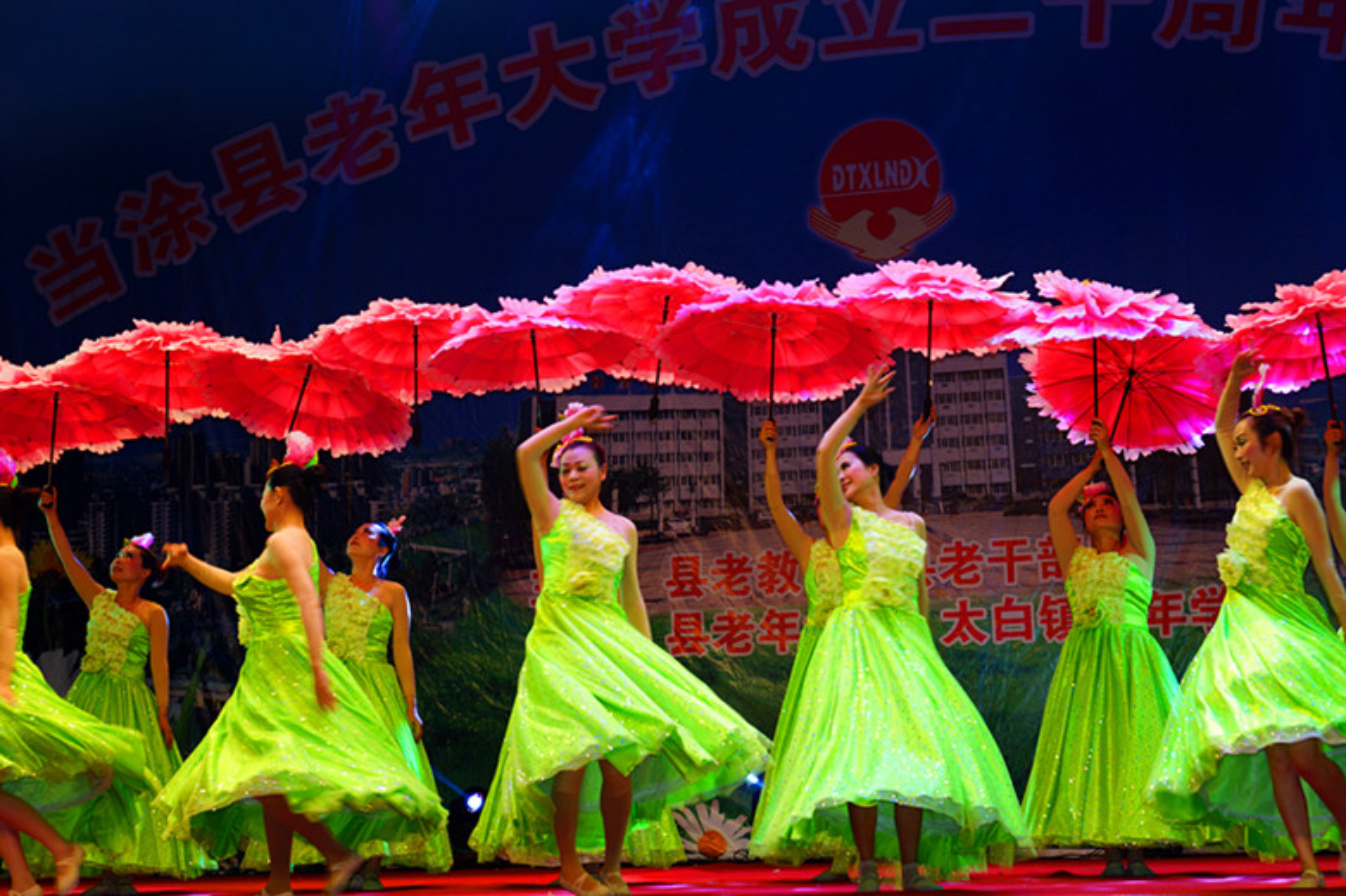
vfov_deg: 20.1
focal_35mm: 68
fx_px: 2522
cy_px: 448
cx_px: 673
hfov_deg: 29.9
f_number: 4
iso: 125
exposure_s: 1/80
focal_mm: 45
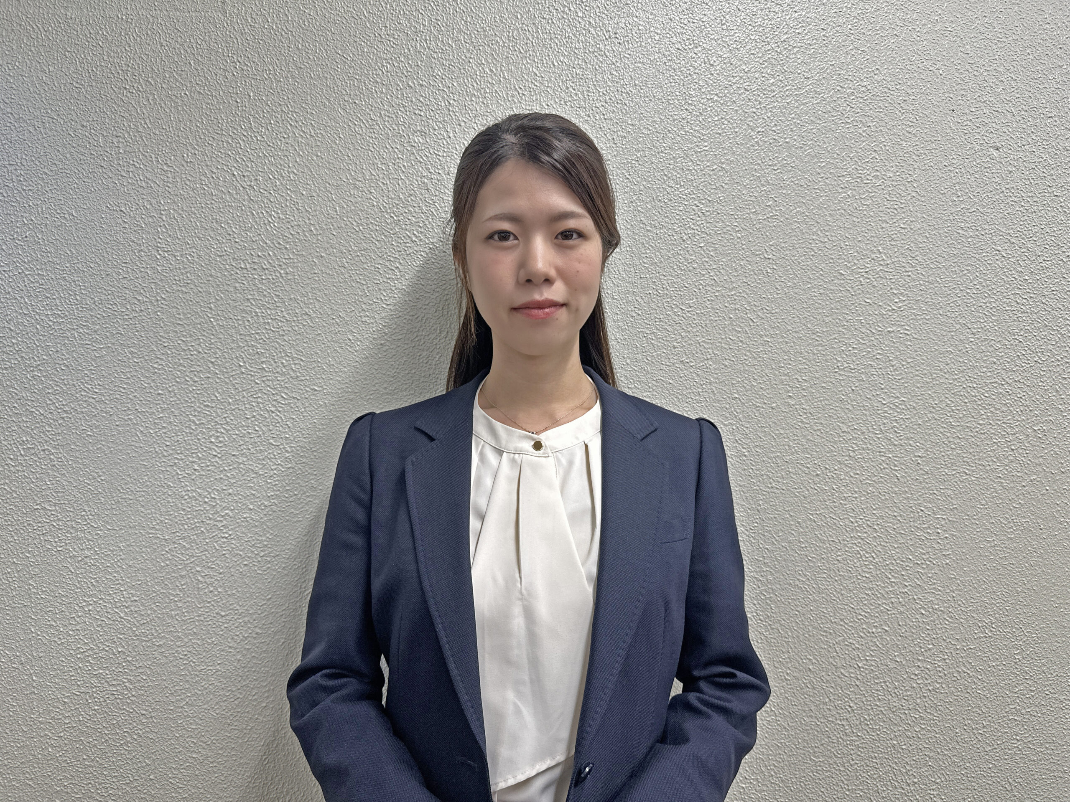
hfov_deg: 71.6
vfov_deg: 56.8
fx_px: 742
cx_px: 535
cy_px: 401
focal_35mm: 24
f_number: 1.78
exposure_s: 1/120
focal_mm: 6.86
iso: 100
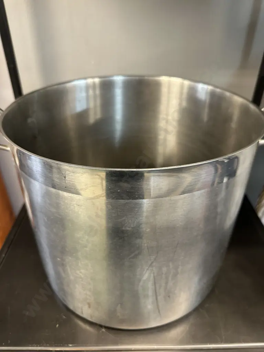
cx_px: 132
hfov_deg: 56.8
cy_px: 176
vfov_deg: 71.6
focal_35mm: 24
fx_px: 244
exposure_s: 1/50
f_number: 1.78
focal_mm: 6.86
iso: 320
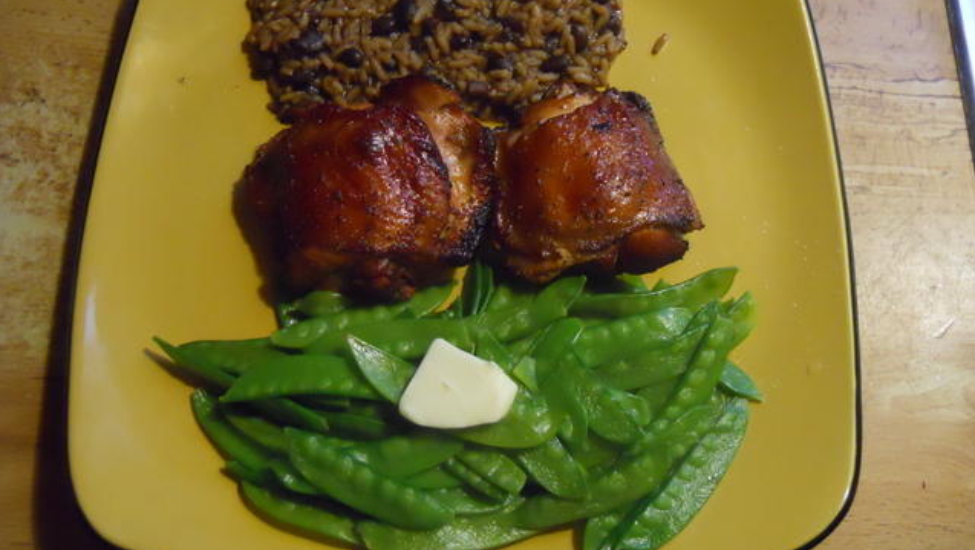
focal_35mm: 35
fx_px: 905
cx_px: 488
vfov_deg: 33.6
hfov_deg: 56.6
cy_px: 204
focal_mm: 5.7
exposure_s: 1/20
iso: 800
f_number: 2.8
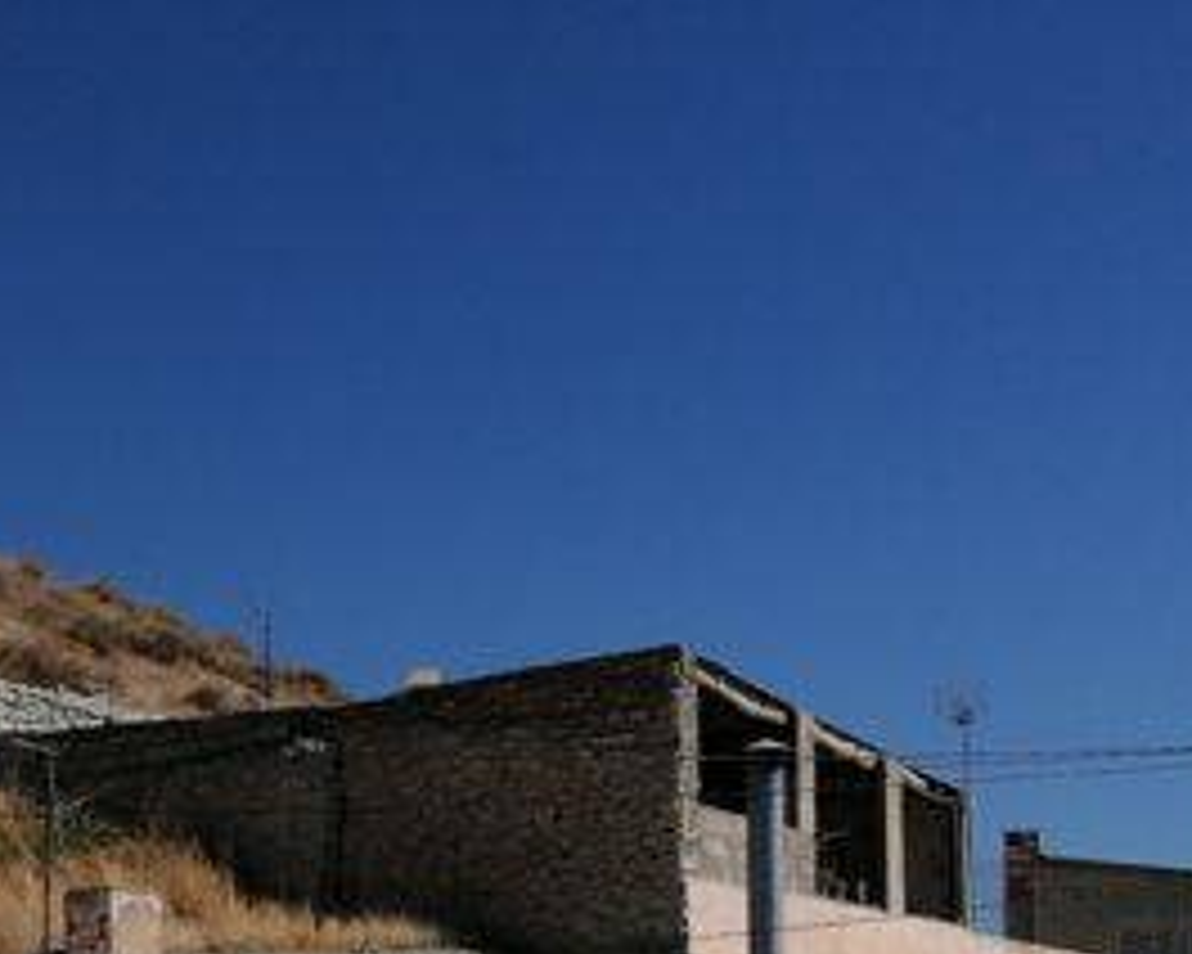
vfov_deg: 20.6
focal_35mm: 70
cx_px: -119
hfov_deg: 25.2
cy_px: 1112
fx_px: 2470
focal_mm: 4.75
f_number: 1.8
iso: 50
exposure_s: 1/3650
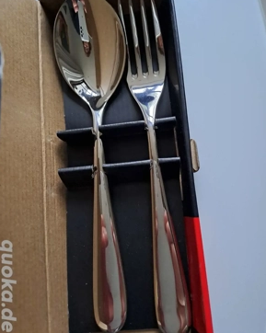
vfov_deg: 64.0
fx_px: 266
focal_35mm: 27
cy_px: 150
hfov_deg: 53.1
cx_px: 133
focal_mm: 4.65
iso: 320
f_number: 1.8
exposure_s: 1/33
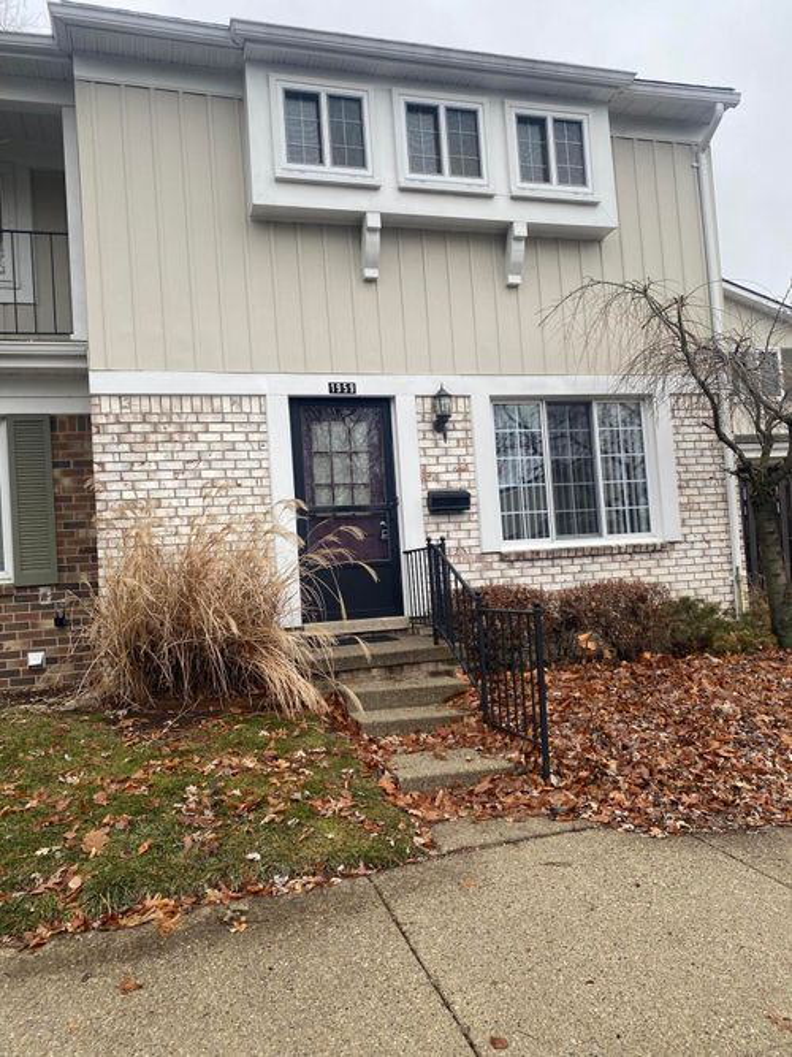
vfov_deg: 67.3
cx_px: 396
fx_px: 793
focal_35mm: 26
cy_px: 528
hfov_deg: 53.0
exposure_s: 1/231
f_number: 1.8
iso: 32
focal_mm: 4.25
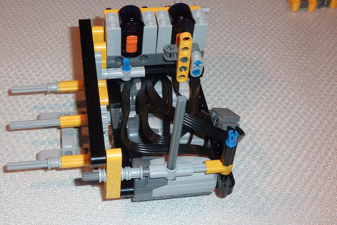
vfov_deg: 25.5
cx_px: 149
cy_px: 101
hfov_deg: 37.5
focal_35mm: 53
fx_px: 496
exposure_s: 1/30
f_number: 3.7
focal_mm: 6.9
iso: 100
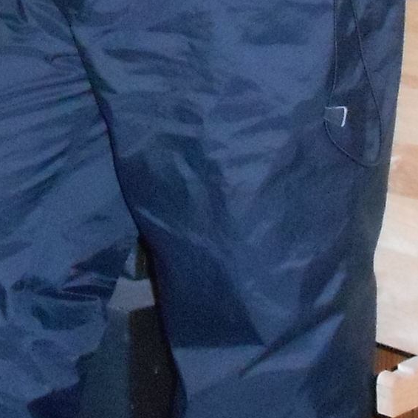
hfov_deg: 26.3
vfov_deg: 26.5
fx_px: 888
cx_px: 139
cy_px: 240
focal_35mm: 65
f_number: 3.5
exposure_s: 1/25
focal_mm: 4.6
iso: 800
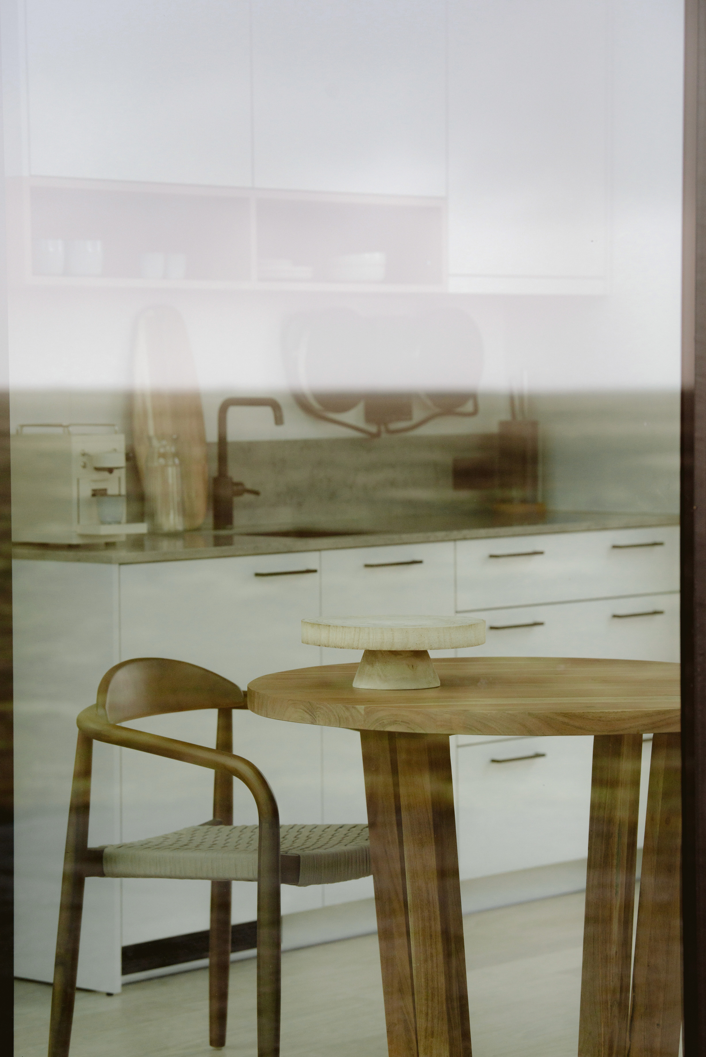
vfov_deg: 18.6
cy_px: 528
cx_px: 353
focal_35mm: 110
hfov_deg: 12.5
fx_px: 3233
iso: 800
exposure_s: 1/400
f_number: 5
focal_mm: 110
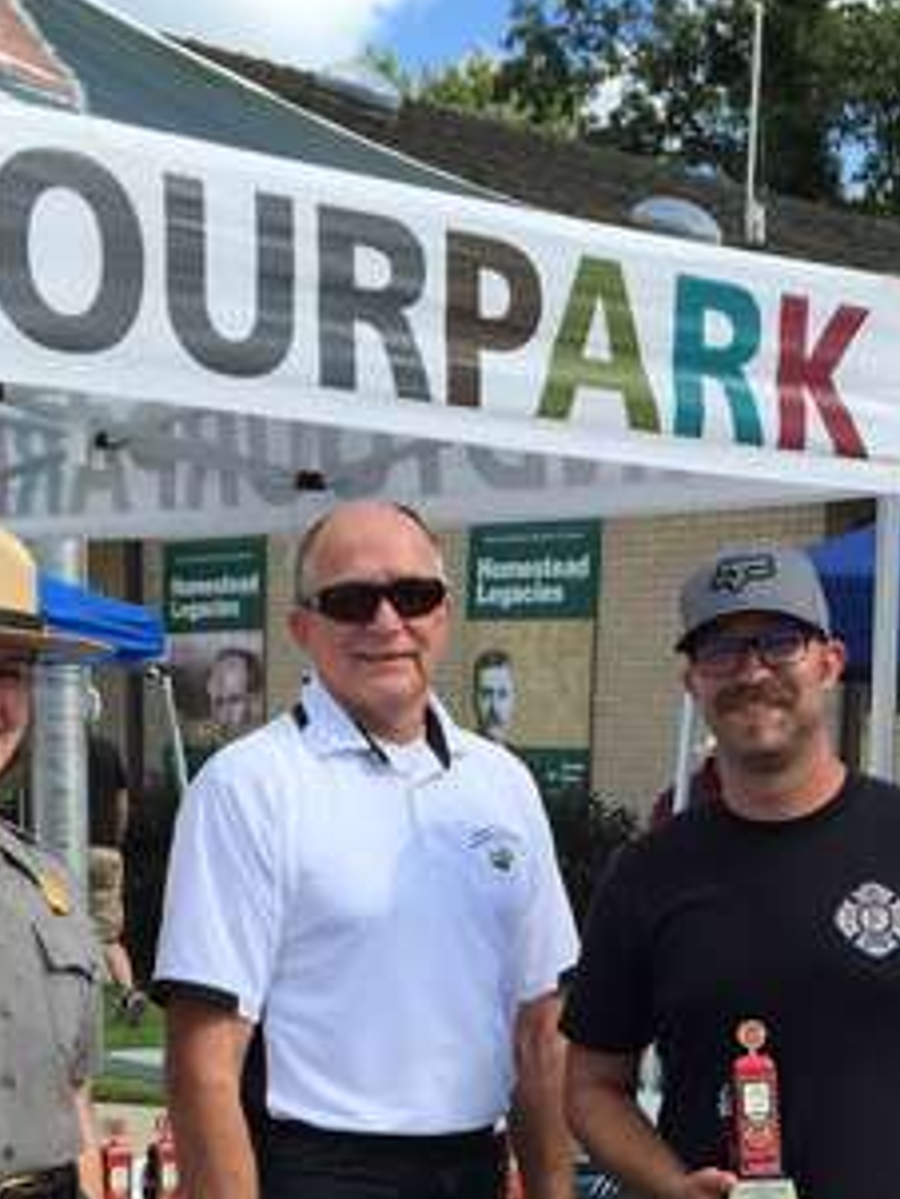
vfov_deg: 23.8
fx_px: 2667
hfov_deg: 19.1
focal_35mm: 77
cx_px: 573
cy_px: 1299
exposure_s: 1/1099
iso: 32
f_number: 2.2
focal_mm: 4.15
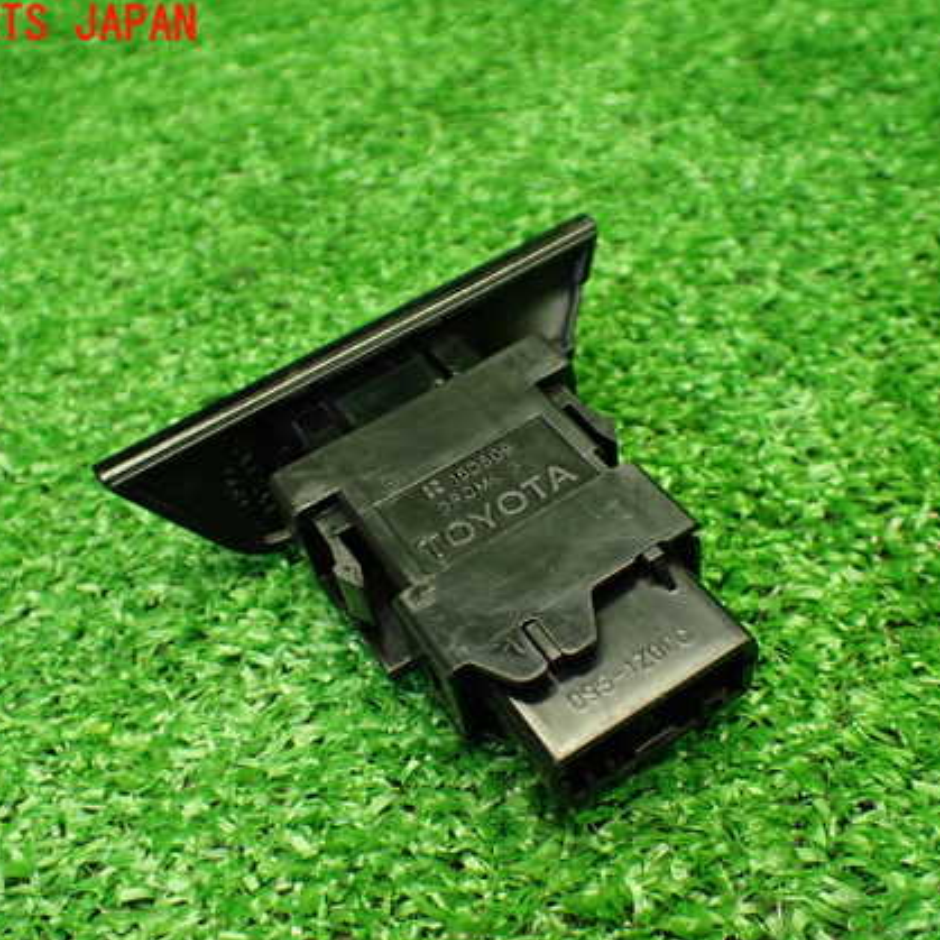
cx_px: 462
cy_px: 503
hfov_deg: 43.9
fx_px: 1167
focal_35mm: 38
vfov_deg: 43.8
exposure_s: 1/125
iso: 800
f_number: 2.3
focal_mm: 5.4
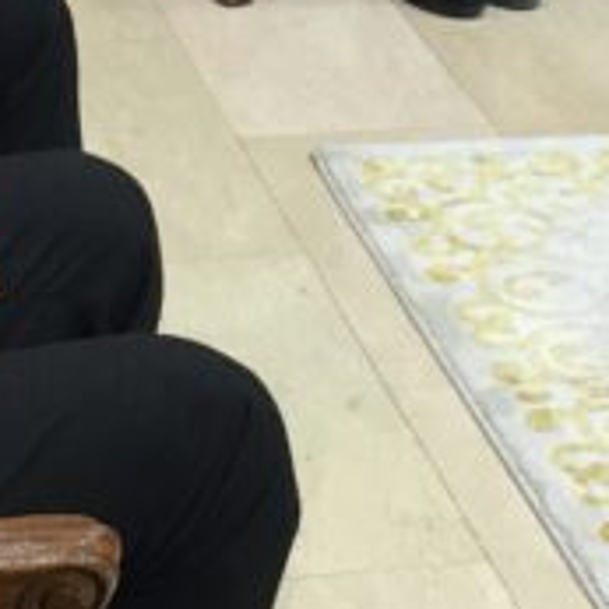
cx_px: 363
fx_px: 3025
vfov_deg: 11.2
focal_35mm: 152
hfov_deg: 11.5
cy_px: -158
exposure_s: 1/17
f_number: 2.2
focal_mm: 4.15
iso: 32
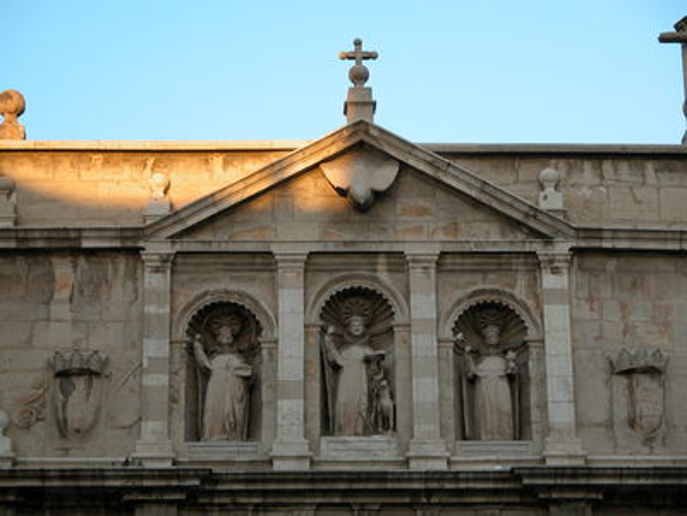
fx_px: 2481
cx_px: 344
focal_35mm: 125
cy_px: 258
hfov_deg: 15.8
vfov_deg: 11.9
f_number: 3.8
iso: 100
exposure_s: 1/138
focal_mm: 31.9
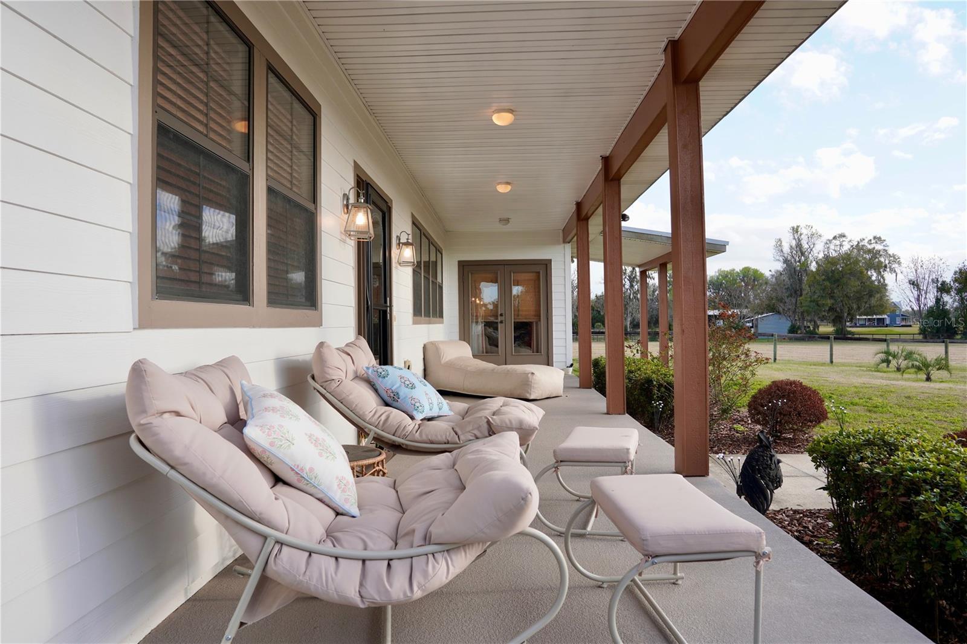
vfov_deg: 53.1
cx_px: 484
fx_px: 644
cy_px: 322
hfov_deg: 73.8
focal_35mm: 24
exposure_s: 1/200
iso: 100
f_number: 5
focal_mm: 16
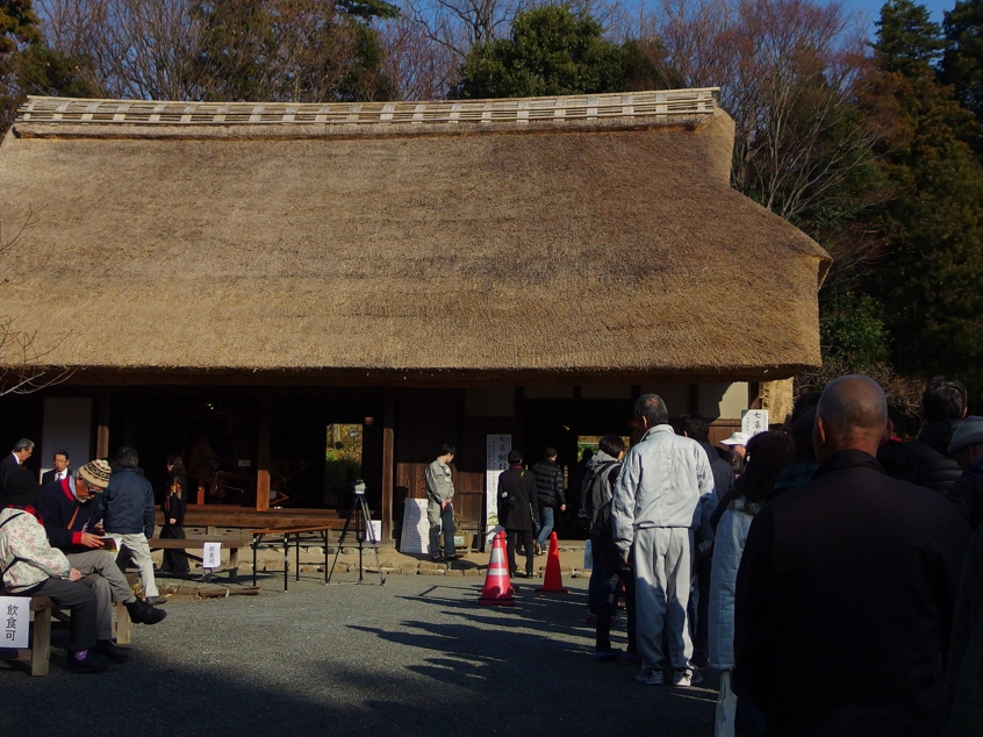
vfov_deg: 31.5
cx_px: 565
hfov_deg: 41.1
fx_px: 1306
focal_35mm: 46
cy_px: 321
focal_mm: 8.1
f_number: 2
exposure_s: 1/1250
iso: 200
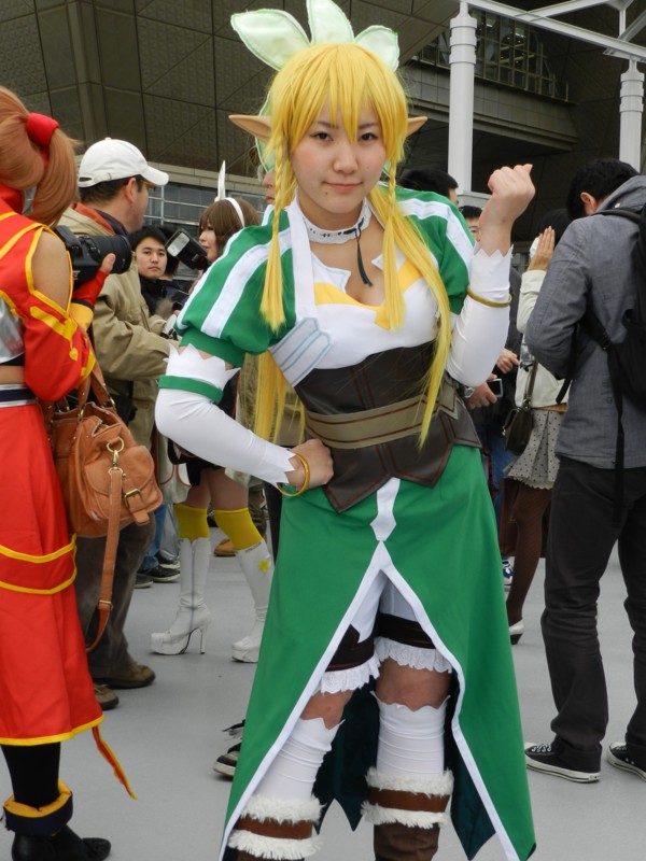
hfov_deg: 27.5
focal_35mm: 53
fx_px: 1319
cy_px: 430
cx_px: 323
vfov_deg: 36.2
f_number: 4.4
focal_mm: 9.4
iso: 160
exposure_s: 1/400
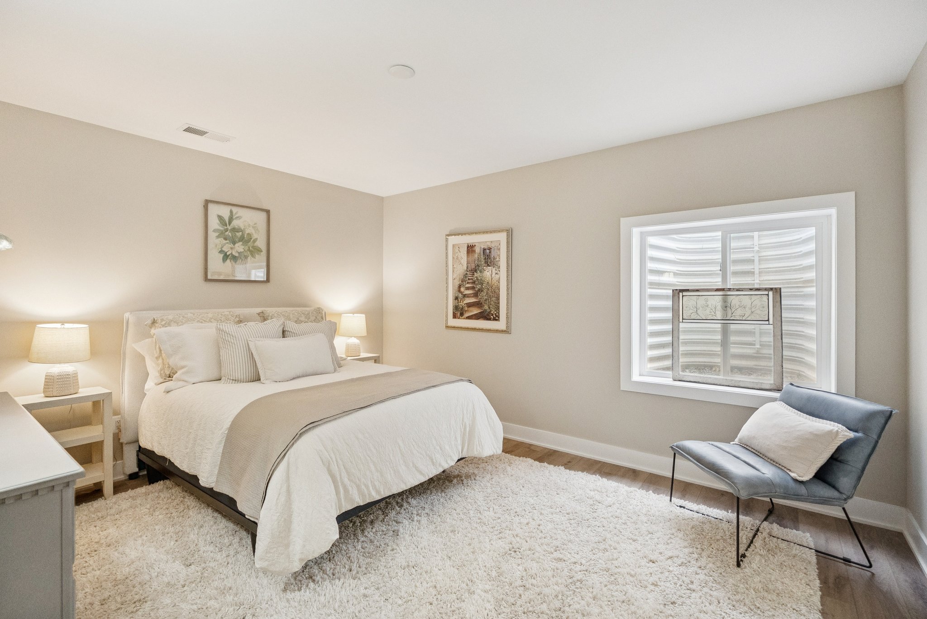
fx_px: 412
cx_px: 464
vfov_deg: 73.8
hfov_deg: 96.7
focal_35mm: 16
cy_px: 310
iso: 4000
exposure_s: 1/125
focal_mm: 16
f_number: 4
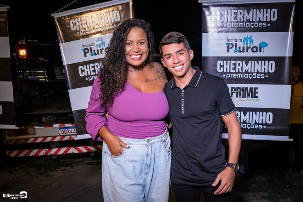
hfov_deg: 53.1
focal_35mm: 36
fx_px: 303
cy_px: 101
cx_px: 152
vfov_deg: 36.9
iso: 2500
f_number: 2.8
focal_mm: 24
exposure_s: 1/320
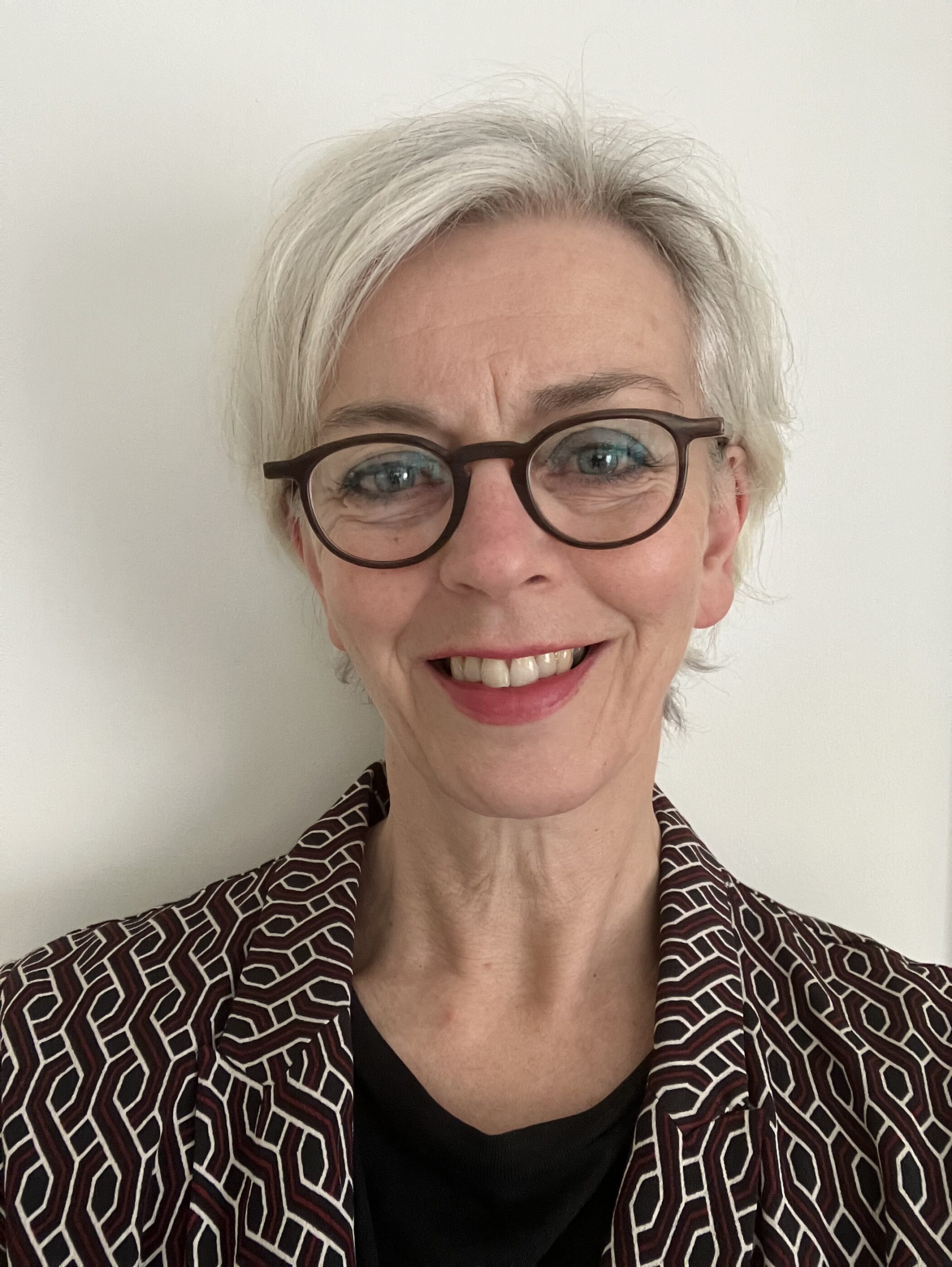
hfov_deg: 44.2
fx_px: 1172
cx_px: 476
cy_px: 634
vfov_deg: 56.8
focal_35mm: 32
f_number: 2.2
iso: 250
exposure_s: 1/33
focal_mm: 2.87
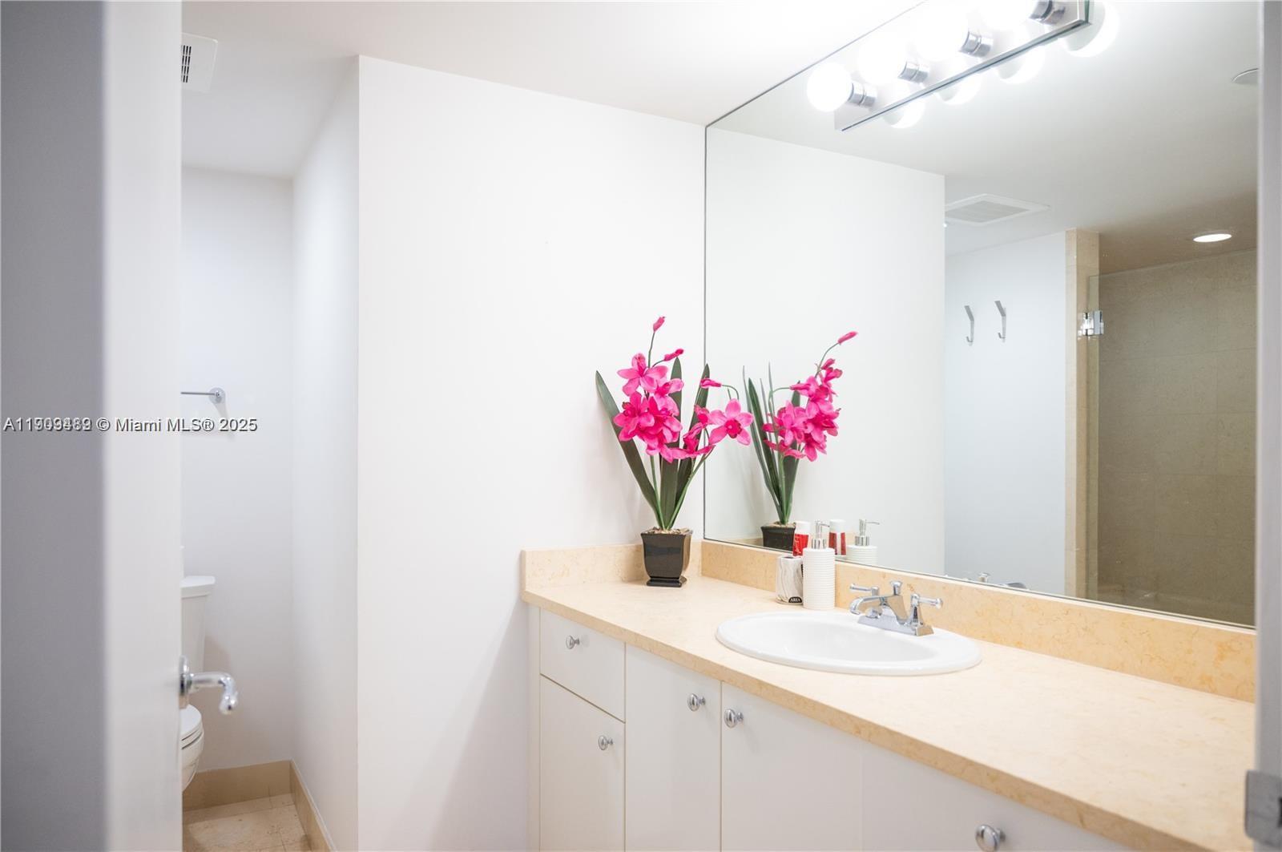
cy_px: 426
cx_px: 641
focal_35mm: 24
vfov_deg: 53.0
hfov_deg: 73.8
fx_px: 854
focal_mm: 24
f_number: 4
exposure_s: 1/320
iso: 1000
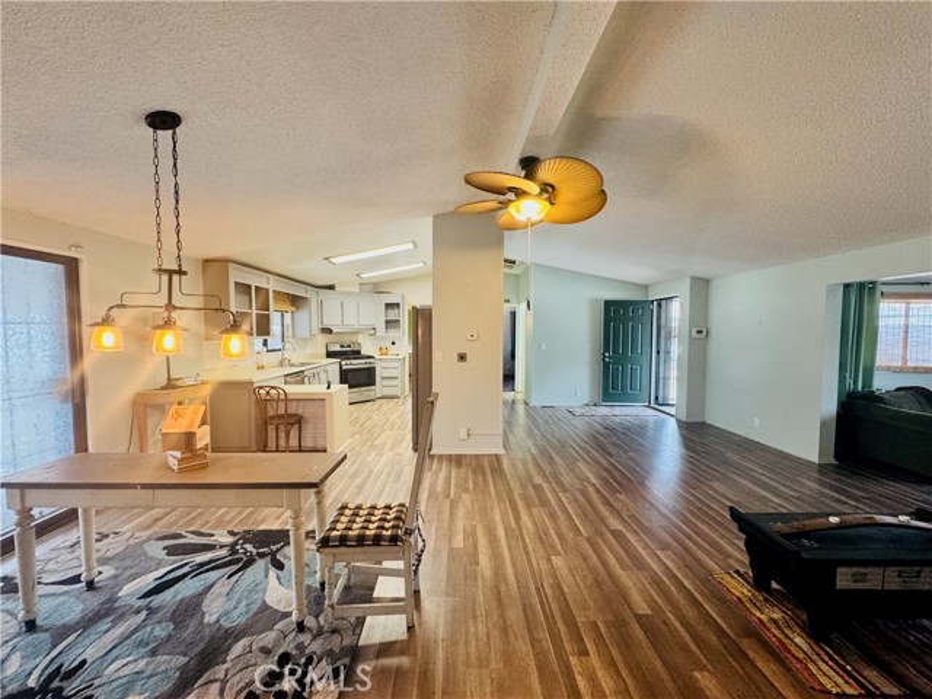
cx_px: 466
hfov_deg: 102.1
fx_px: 377
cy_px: 350
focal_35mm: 14
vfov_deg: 85.7
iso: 500
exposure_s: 1/60
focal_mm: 2.22
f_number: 2.2
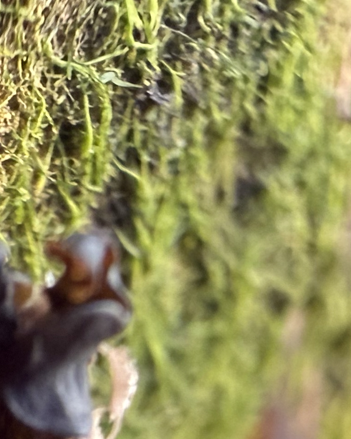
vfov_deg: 16.7
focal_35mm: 103
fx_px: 1337
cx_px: 53
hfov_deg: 14.8
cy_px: 678
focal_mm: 2.22
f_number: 2.2
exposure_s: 1/92
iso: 320
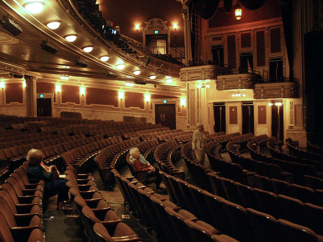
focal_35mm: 38
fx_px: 355
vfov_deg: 37.7
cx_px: 162
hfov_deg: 49.0
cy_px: 121
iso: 200
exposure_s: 1/4
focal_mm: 6.3
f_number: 2.8
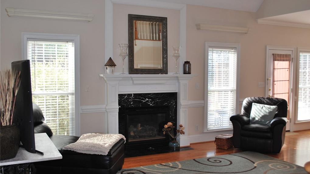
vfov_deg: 31.2
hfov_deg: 52.8
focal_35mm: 38
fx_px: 312
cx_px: 156
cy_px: 94
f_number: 4.2
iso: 200
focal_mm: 24
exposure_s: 1/80
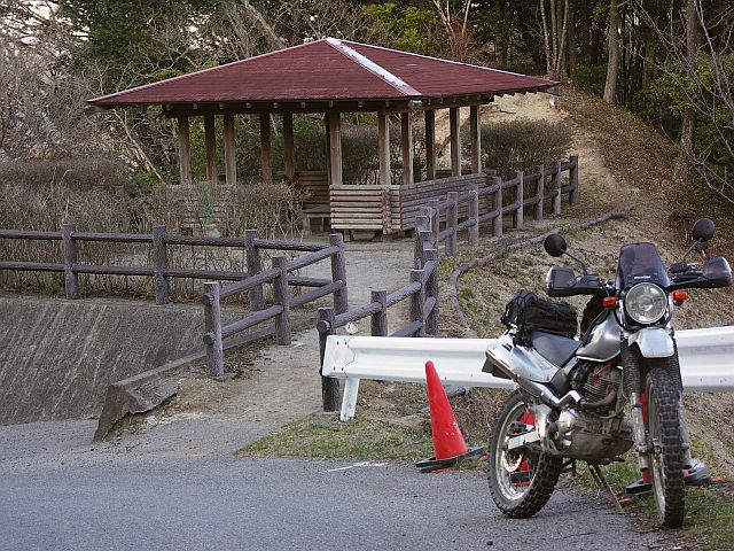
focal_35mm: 105
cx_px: 367
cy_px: 276
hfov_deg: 18.7
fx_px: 2226
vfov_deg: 14.1
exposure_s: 1/60
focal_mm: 27.1
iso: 100
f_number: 3.5
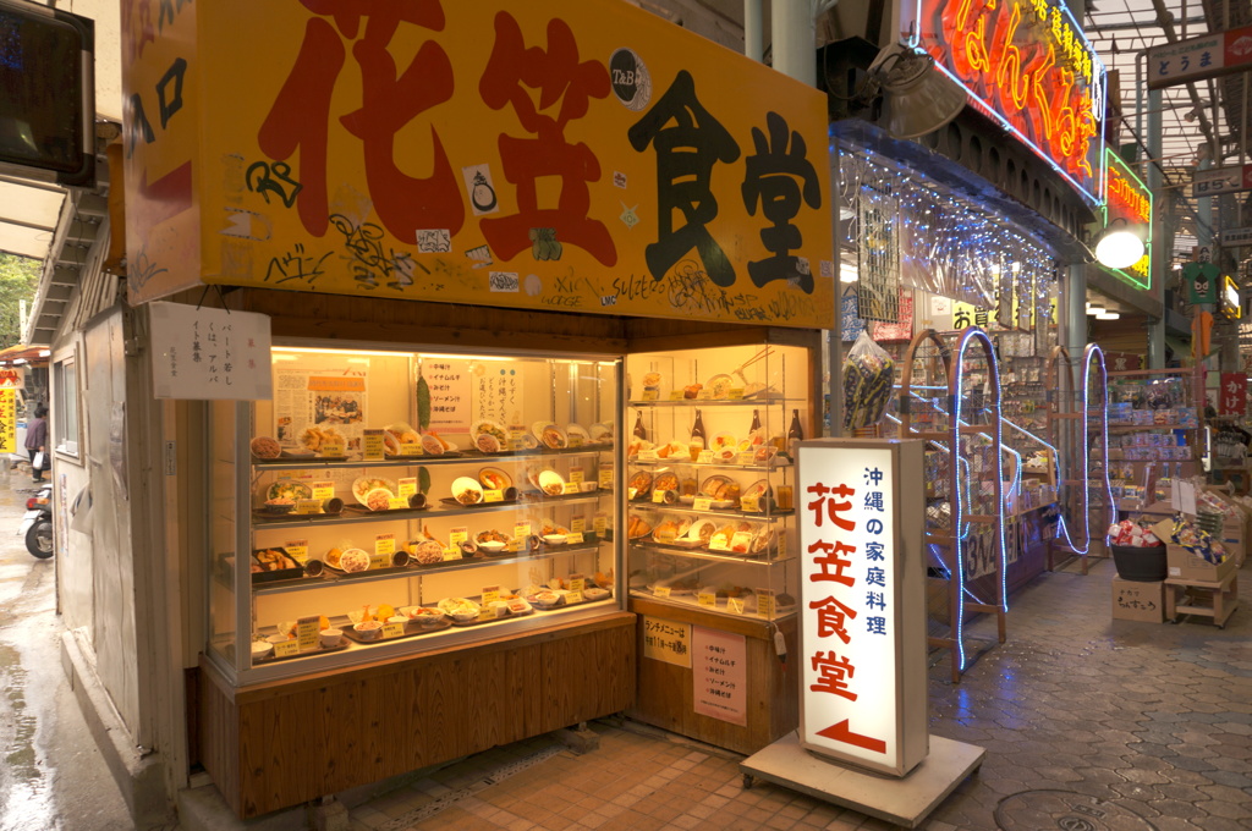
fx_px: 834
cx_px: 626
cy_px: 416
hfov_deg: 73.8
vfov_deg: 53.0
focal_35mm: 24
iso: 125
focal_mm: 16
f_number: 4
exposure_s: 1/60
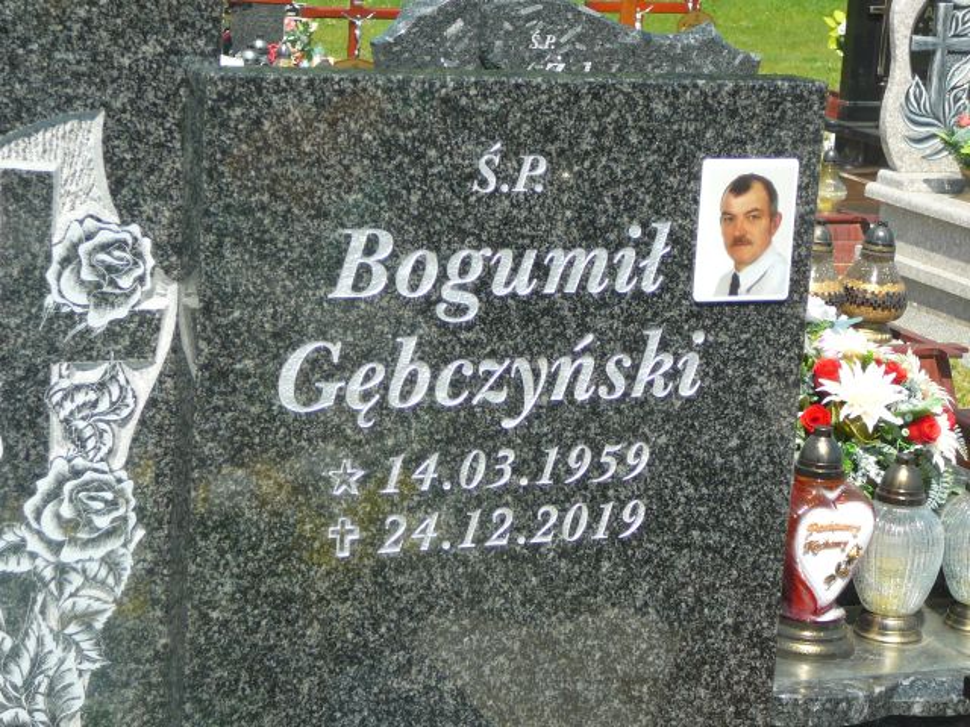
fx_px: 2298
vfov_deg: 18.0
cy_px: 364
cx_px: 485
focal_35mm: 82
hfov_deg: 23.8
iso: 80
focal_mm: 12.2
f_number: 3.8
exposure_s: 1/500
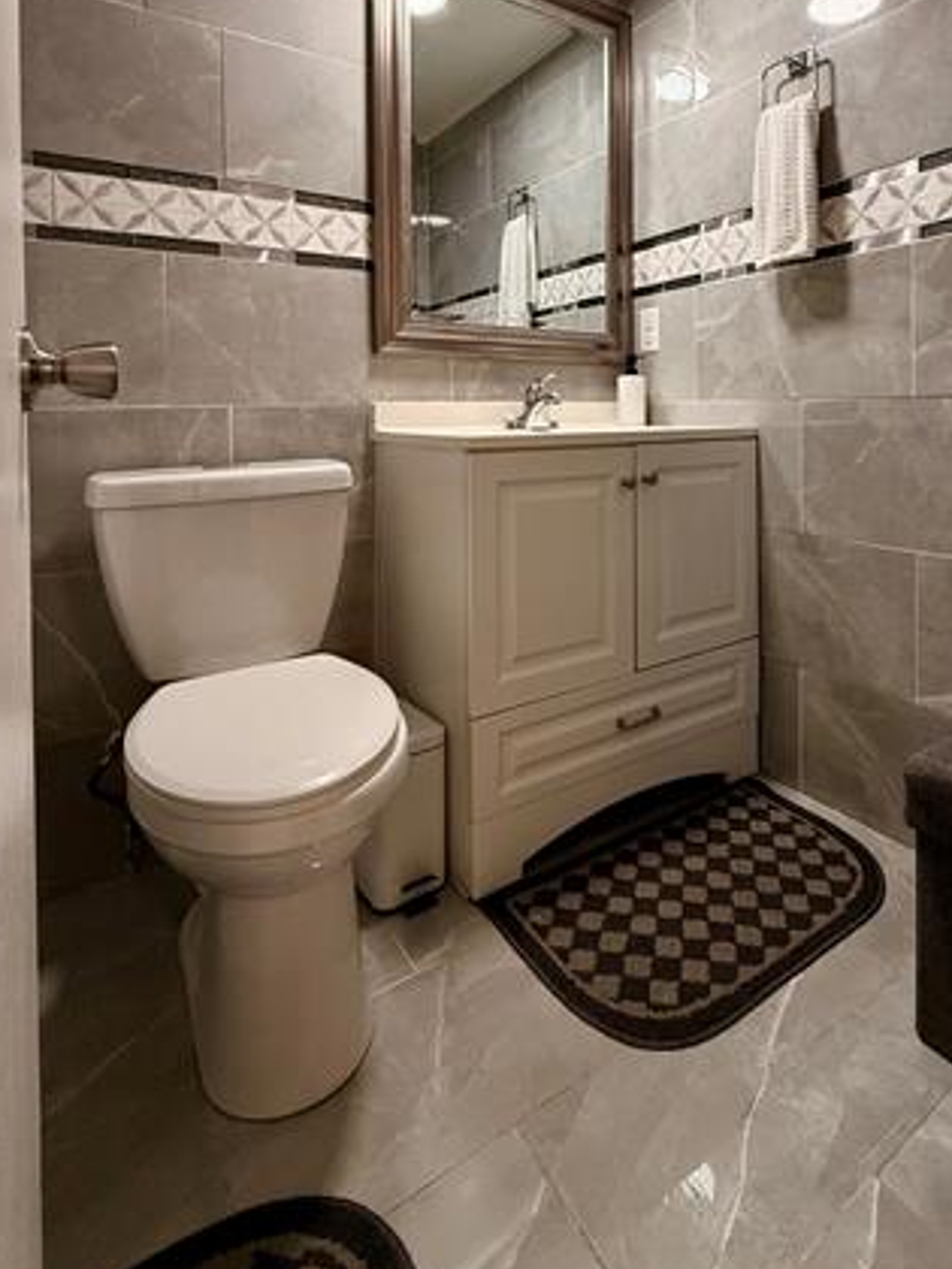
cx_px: 592
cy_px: 426
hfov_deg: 65.1
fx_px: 733
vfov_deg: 79.1
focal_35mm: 20
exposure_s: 1/120
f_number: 2.2
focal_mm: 2.22
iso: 250
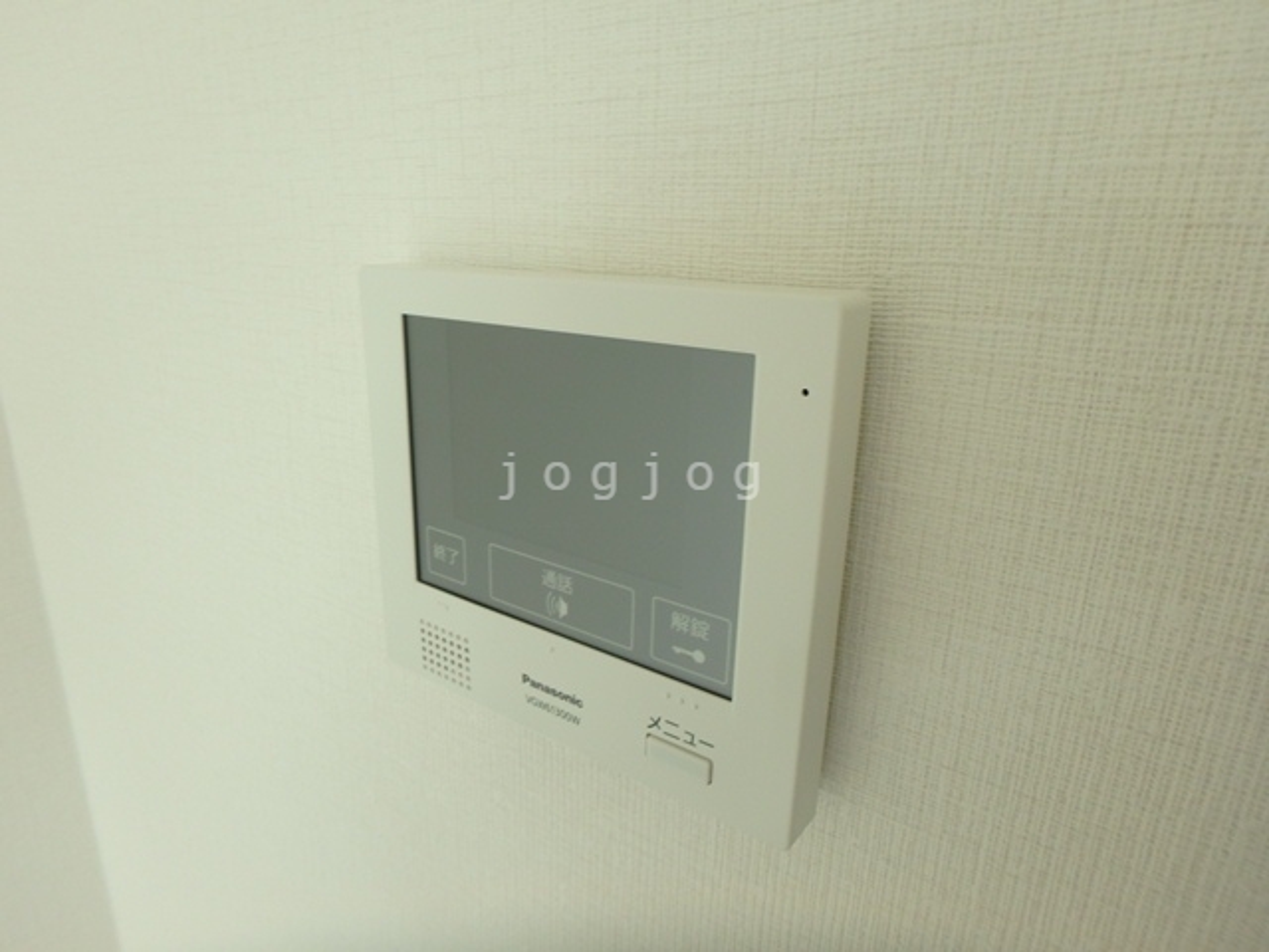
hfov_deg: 79.0
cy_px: 476
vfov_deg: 63.4
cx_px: 634
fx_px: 770
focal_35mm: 21
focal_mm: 3.7
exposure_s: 1/60
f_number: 3.5
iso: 160
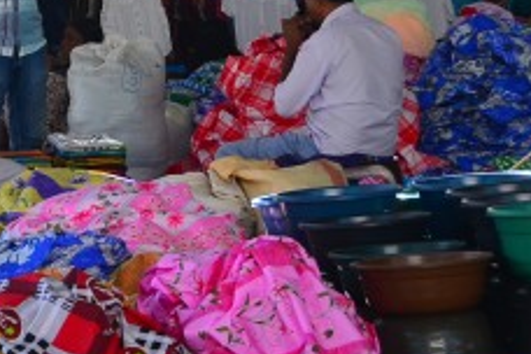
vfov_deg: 3.9
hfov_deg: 5.8
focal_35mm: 354
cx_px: -128
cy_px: 92
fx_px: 5221
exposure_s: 1/200
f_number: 7.1
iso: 200
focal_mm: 90
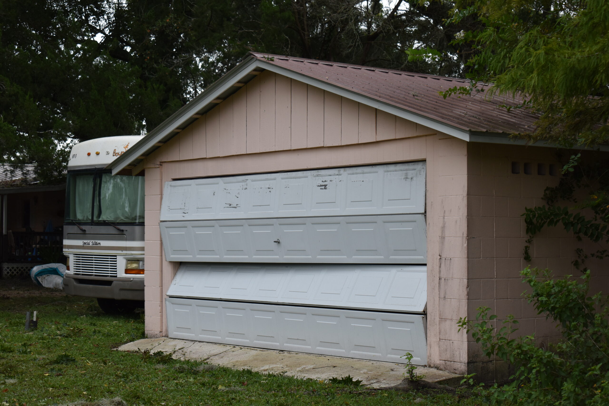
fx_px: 1218
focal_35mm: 72
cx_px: 304
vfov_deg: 18.9
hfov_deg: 28.1
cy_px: 203
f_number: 5.6
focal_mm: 48
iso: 320
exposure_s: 1/250
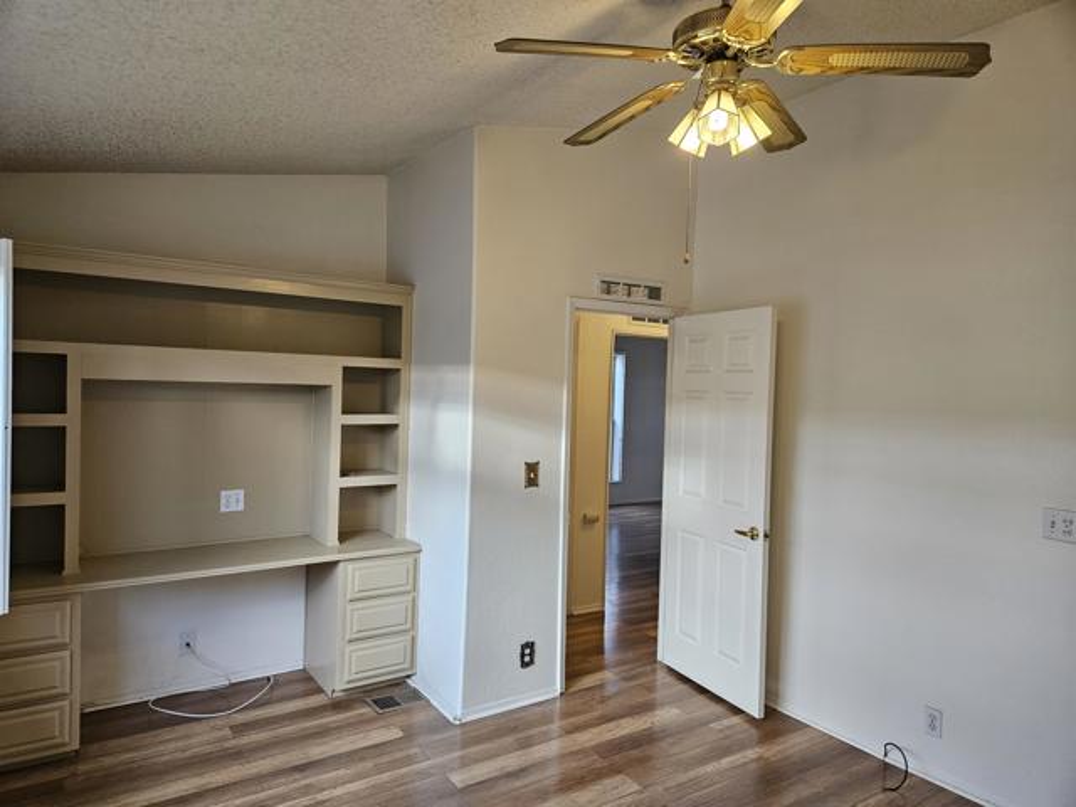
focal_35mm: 23
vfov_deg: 58.9
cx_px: 538
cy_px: 404
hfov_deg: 73.9
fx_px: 715
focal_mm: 5.4
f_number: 1.8
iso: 160
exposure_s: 1/120
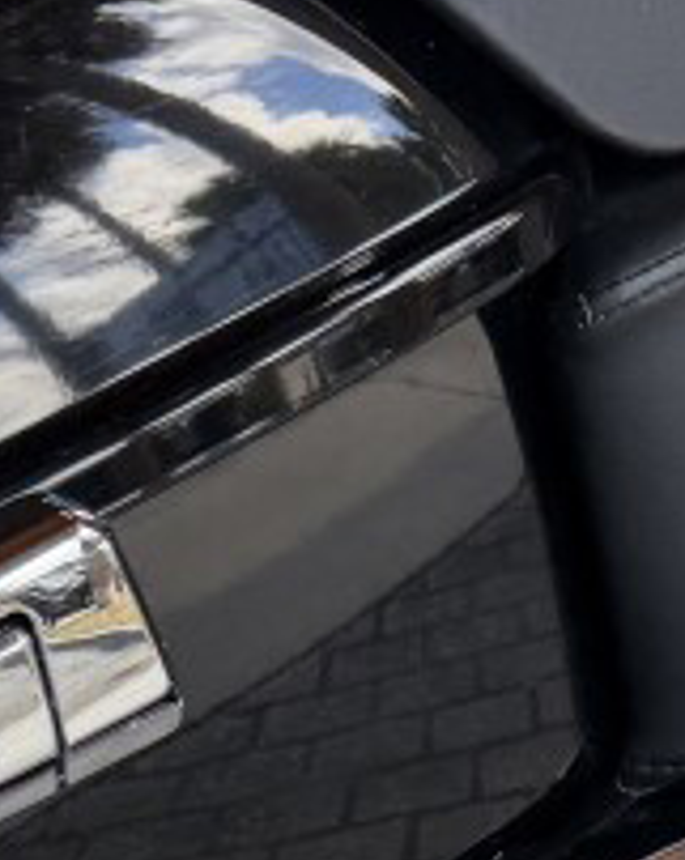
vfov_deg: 14.0
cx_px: 253
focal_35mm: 124
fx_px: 3150
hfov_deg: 12.4
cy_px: 1499
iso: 80
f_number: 1.78
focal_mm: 6.76
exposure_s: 1/273
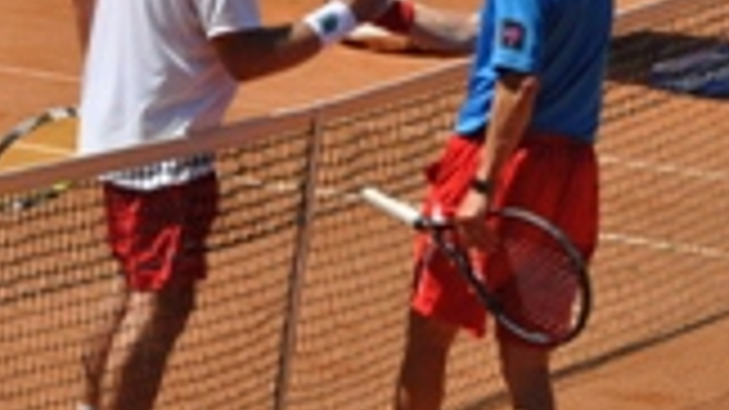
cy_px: 113
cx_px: 342
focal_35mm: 347
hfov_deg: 6.2
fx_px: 6705
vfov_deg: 3.5
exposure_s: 1/2000
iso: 400
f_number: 7.1
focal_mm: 80
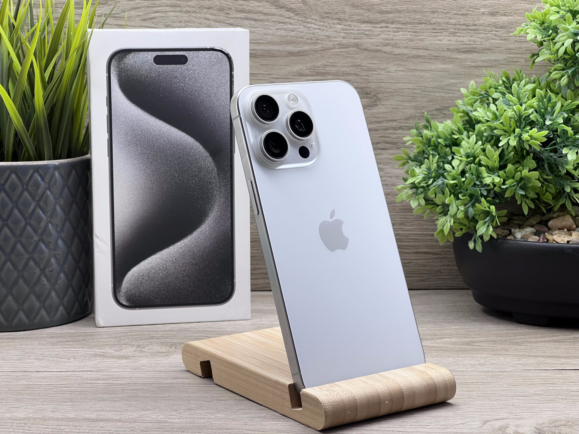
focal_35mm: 77
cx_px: 290
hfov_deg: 25.3
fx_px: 1288
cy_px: 217
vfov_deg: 19.1
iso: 64
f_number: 2.8
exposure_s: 1/100
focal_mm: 9
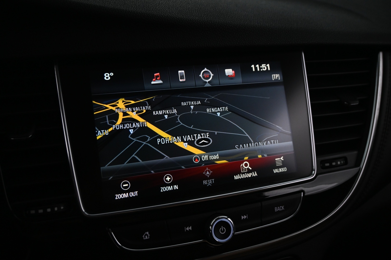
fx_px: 367
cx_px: 196
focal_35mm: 34
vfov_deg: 39.1
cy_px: 130
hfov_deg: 56.1
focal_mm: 22.5
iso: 1600
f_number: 4
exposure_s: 1/50
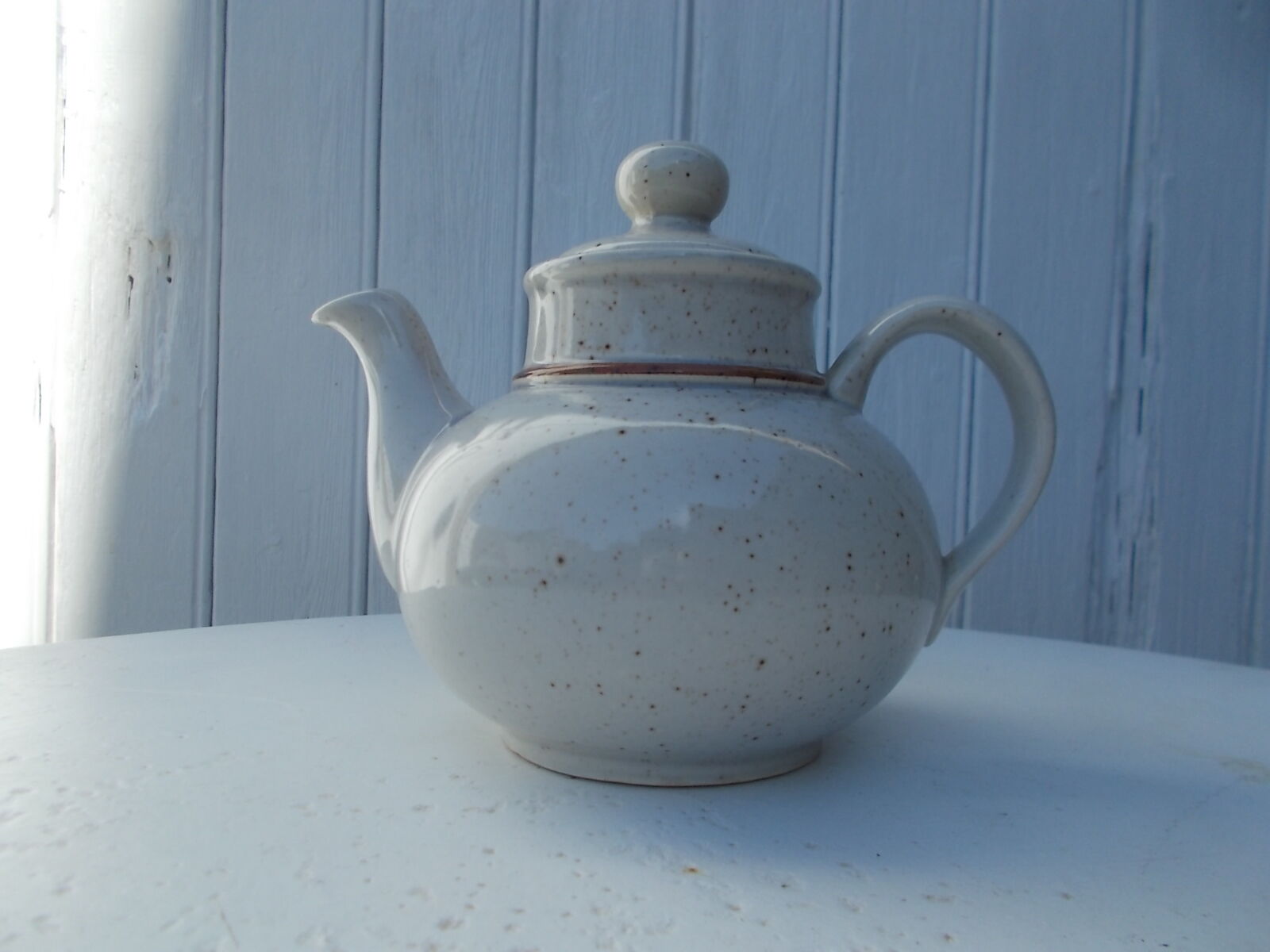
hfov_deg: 67.3
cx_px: 635
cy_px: 476
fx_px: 954
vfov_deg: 53.1
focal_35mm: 26
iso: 80
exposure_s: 1/125
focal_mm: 4.6
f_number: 8
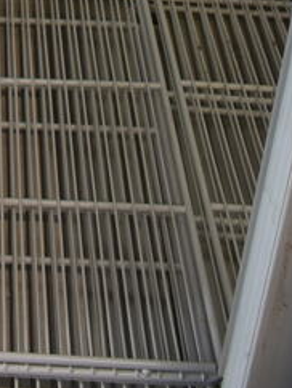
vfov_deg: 16.8
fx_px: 1100
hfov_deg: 14.4
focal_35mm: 98
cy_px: -297
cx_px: -111
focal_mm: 18
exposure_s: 1/60
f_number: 5.6
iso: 560
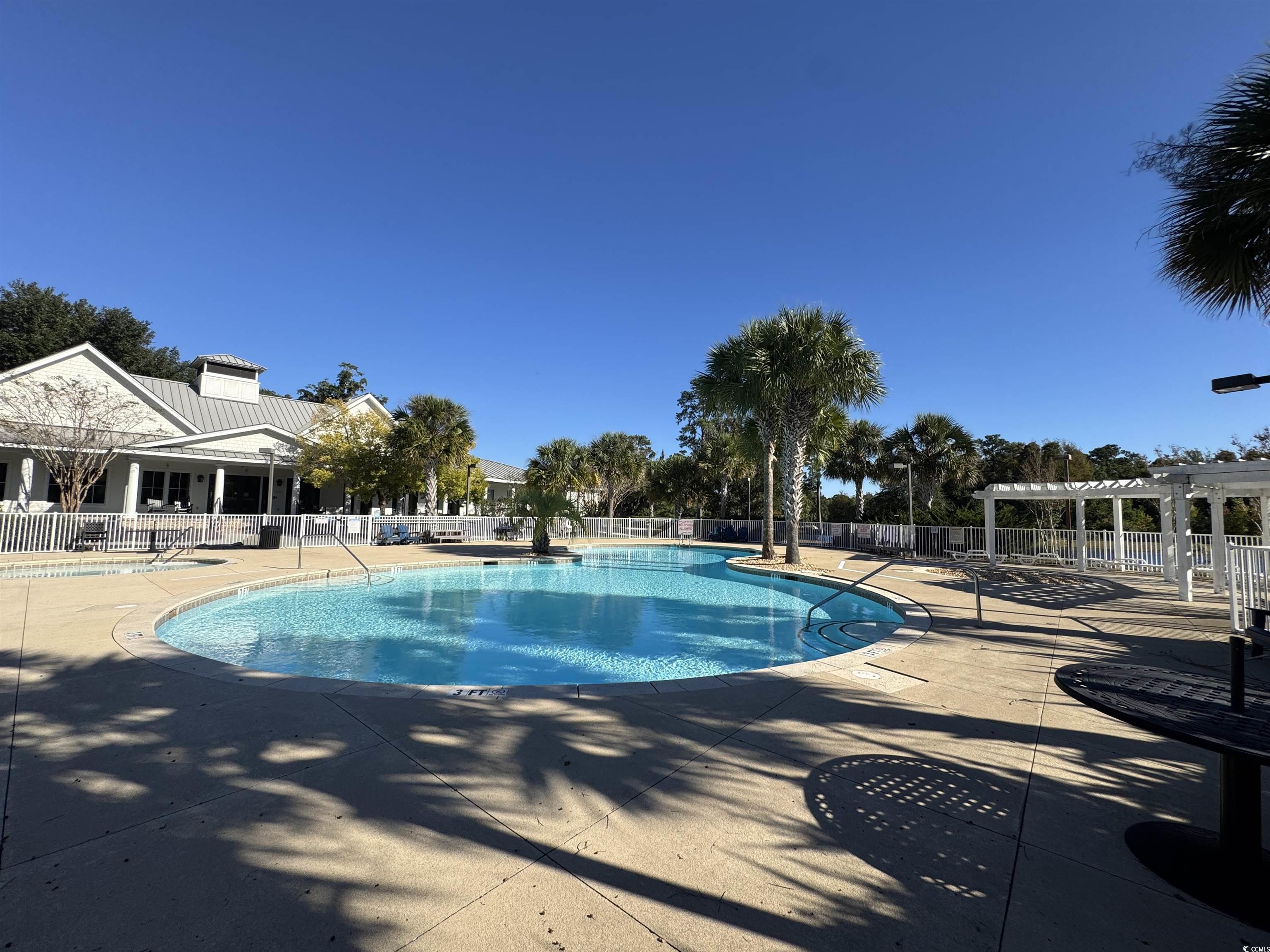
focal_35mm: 14
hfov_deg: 102.1
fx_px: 514
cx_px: 635
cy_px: 476
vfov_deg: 85.7
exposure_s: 1/1600
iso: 40
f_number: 2.2
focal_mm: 2.22
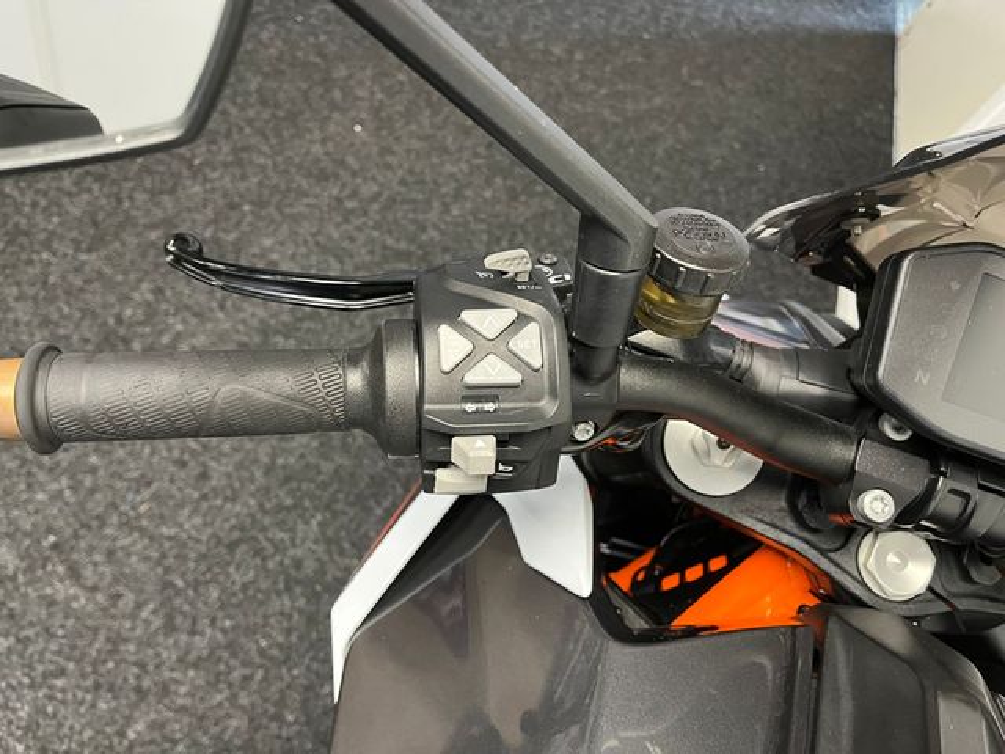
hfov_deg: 67.3
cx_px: 502
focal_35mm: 26
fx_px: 755
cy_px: 377
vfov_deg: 53.1
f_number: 1.6
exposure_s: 1/50
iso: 500
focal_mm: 5.1
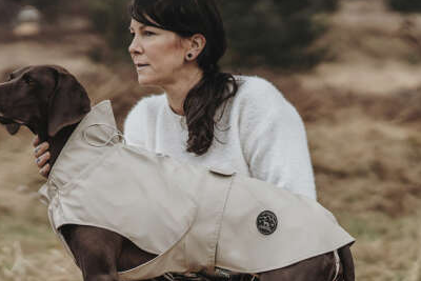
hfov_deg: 13.4
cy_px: 207
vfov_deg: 9.0
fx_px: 1790
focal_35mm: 153
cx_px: 164
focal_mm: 85
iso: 400
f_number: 1.8
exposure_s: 1/8000
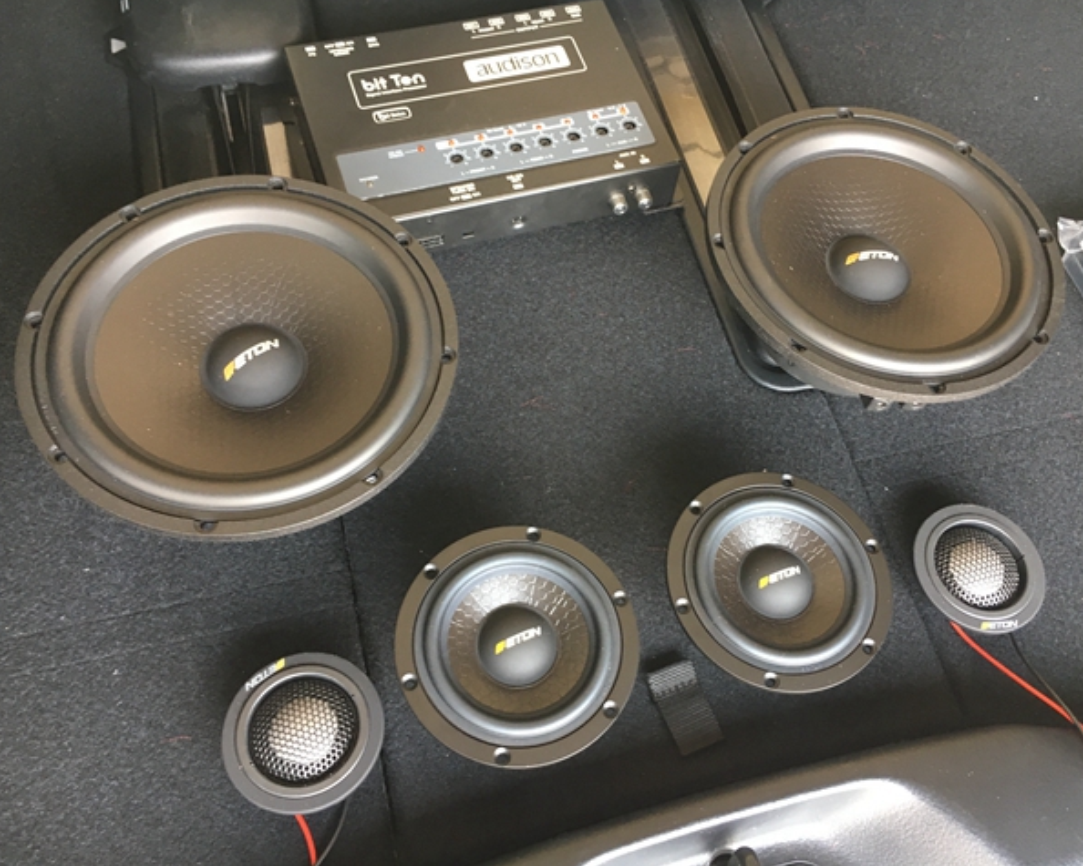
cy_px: 425
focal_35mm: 31
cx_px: 572
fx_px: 993
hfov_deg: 57.1
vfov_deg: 47.1
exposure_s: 1/33
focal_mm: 4.15
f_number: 2.2
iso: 80
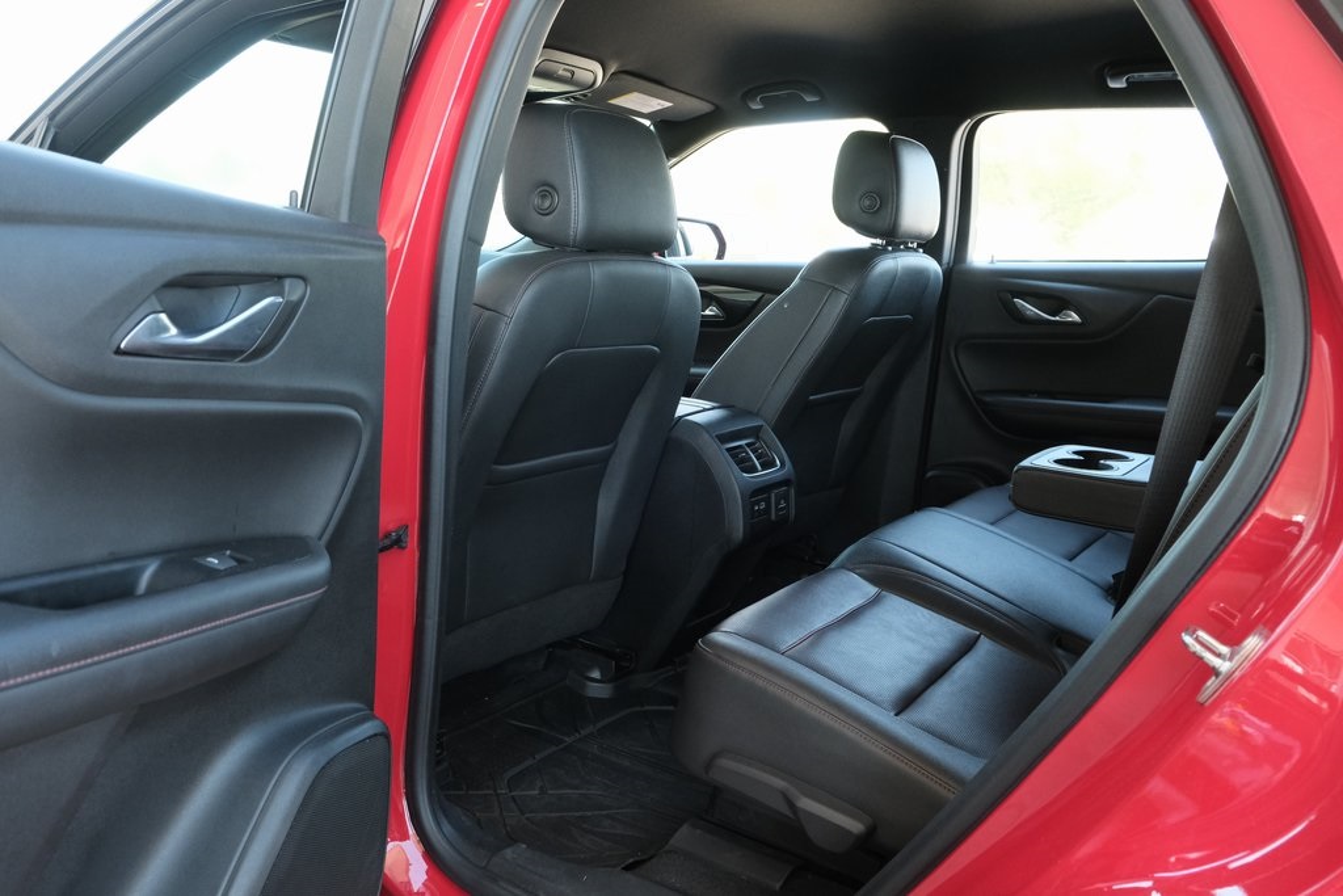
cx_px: 672
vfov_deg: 47.9
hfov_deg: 67.4
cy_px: 448
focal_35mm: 27
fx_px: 1007
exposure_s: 1/180
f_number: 5
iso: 2500
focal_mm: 18
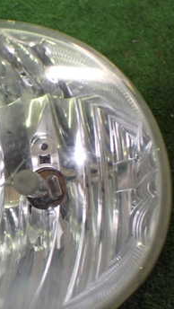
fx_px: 467
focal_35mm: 57
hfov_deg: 20.3
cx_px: -9
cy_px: 181
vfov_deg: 36.5
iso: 800
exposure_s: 1/125
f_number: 2.3
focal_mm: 5.4
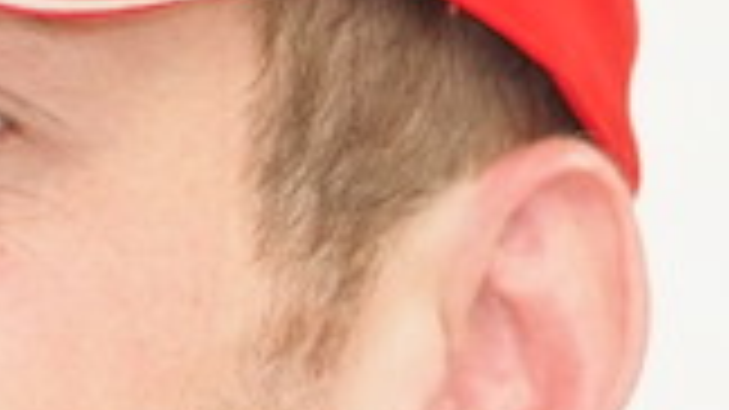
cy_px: 514
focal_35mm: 1259
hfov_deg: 1.7
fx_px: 24329
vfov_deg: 1.0
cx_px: -216
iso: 800
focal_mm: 180
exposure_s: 1/125
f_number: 2.8
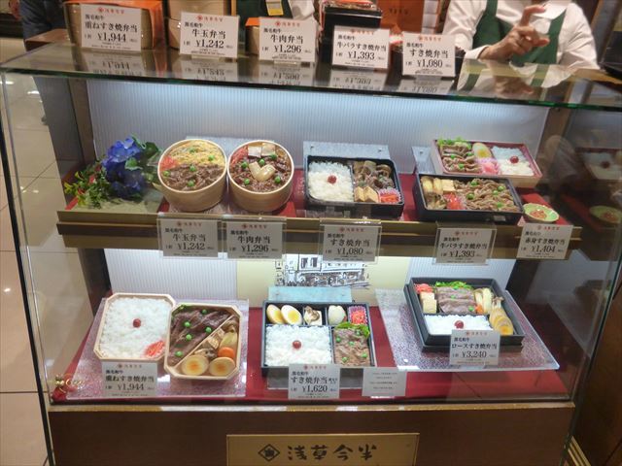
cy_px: 233
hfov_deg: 69.4
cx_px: 311
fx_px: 449
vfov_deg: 54.9
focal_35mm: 25
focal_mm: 4.3
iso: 400
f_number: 3.3
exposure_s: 1/125
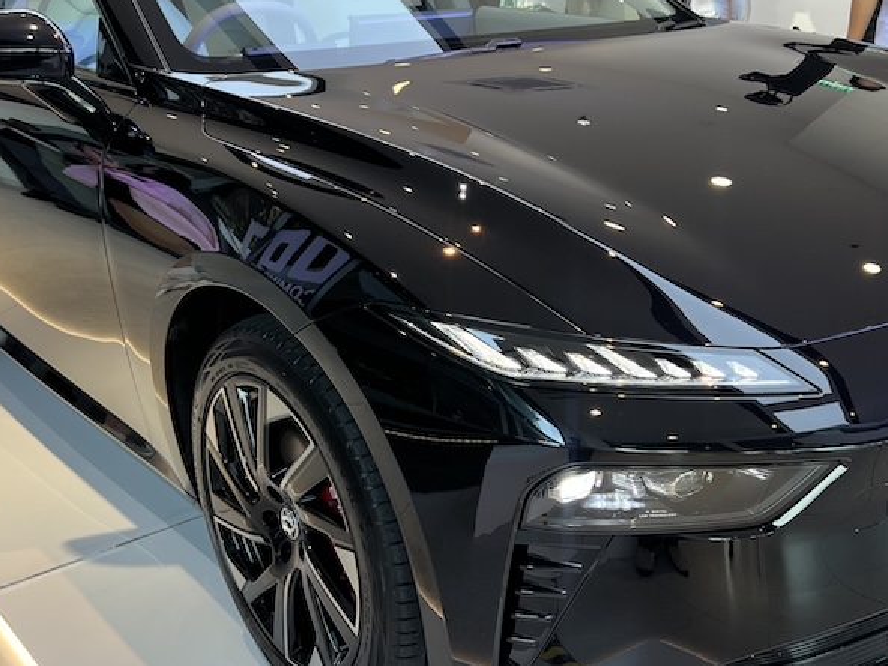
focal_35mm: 44
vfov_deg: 32.9
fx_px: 1128
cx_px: 521
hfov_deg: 42.8
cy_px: 319
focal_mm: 5.7
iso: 64
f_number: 1.5
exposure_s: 1/109
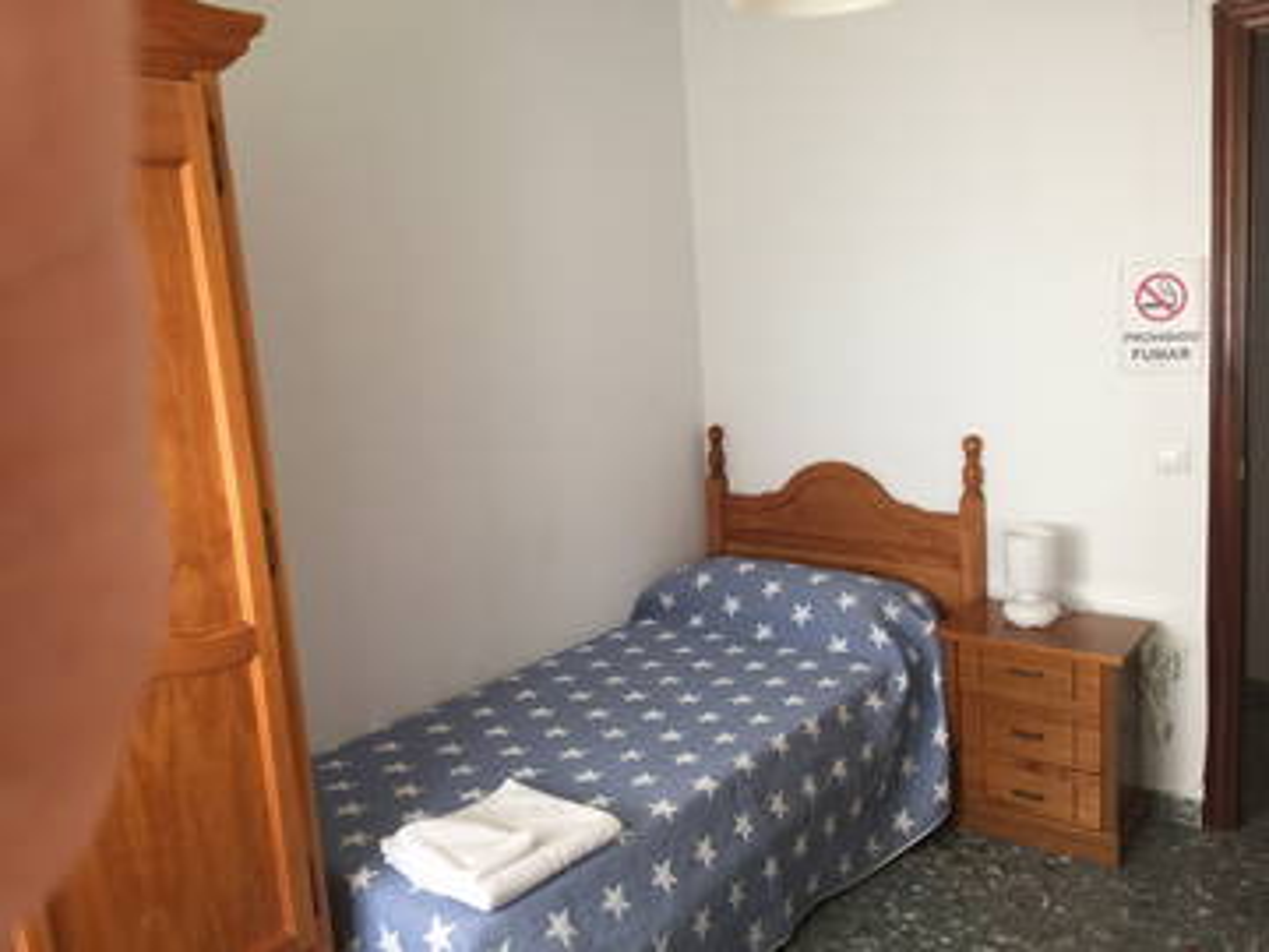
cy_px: 476
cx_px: 634
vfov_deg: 48.2
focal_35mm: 29
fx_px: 1063
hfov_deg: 61.7
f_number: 2.2
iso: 32
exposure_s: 1/33
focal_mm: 4.15
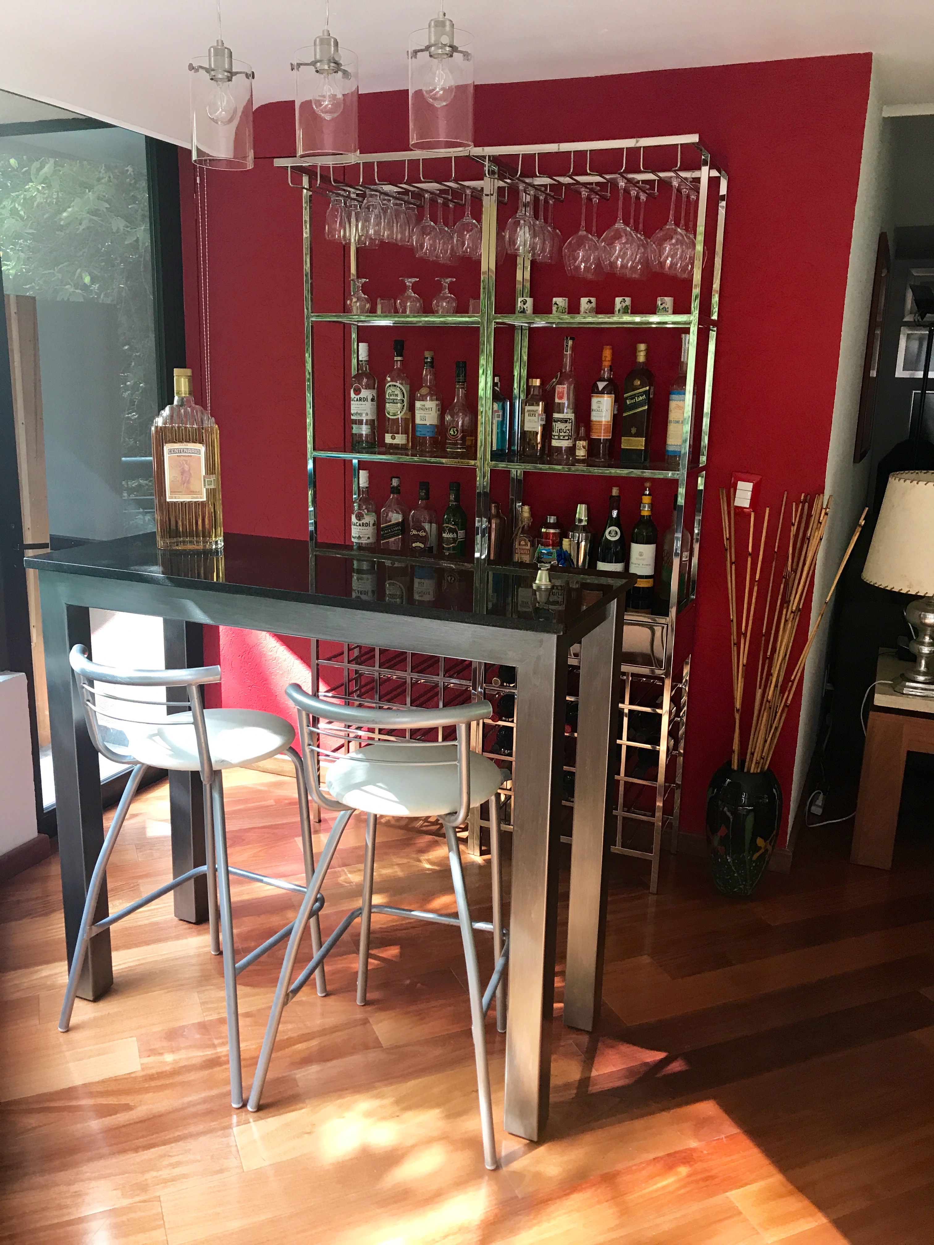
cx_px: 467
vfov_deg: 63.4
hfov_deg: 49.7
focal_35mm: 28
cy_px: 622
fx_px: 1007
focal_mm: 3.99
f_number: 1.8
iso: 32
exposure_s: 1/30
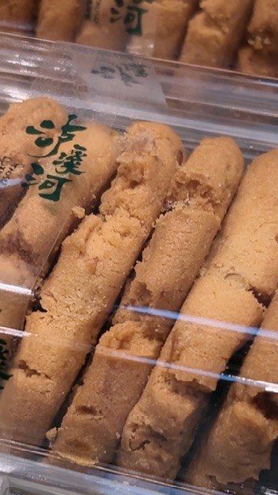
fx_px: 852
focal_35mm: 65
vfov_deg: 32.1
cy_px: 173
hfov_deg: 18.5
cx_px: 154
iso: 50
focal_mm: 5.7
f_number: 1.5
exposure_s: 1/588
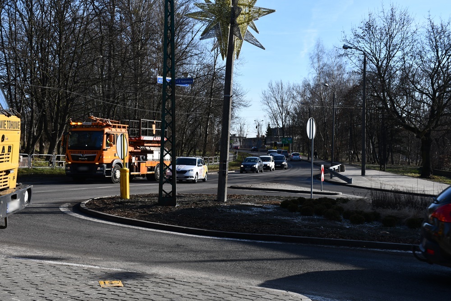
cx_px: 226
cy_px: 150
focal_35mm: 51
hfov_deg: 38.9
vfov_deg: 26.5
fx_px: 639
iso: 125
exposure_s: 1/250
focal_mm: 34
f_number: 8
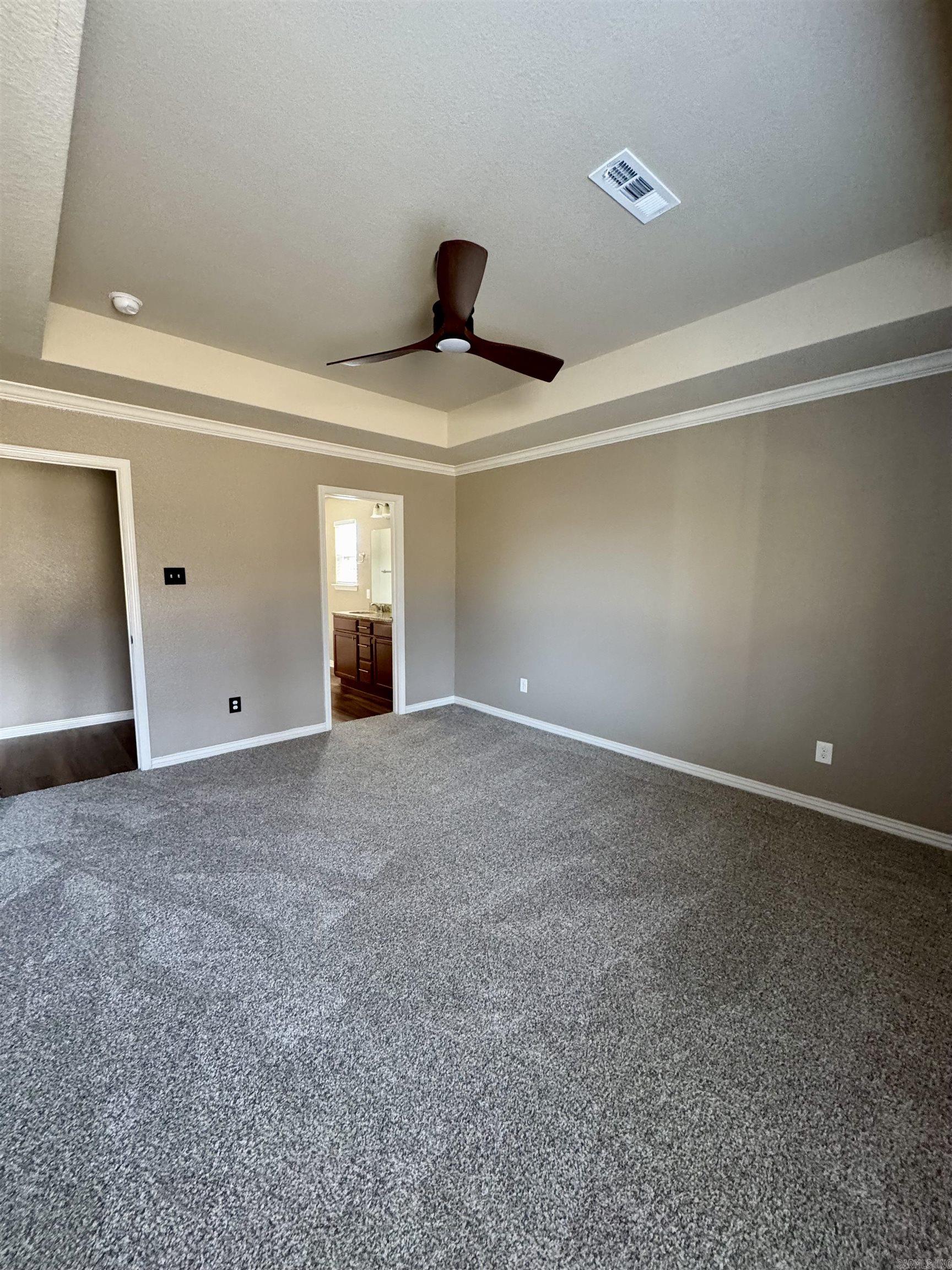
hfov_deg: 85.7
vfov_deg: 102.1
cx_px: 476
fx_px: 513
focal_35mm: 14
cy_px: 635
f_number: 2.2
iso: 500
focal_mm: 2.22
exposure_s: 1/60
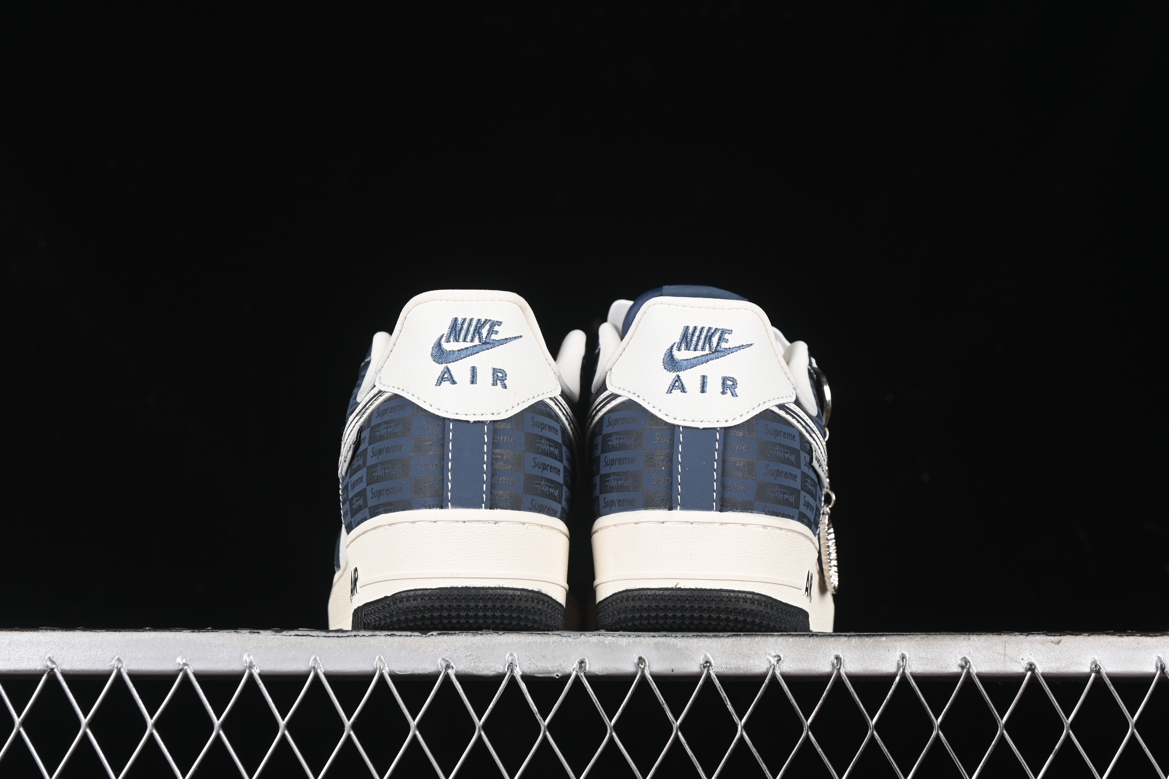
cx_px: 584
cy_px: 390
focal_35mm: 75
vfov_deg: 18.2
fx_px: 2435
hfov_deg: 27.0
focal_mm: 50
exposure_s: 1/80
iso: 160
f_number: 7.1
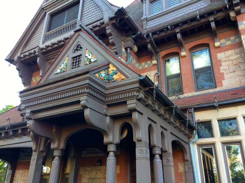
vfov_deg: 48.2
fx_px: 205
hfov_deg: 61.7
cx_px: 122
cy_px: 92
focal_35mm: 29
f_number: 2.2
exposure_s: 1/40
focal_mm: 4.15
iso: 40
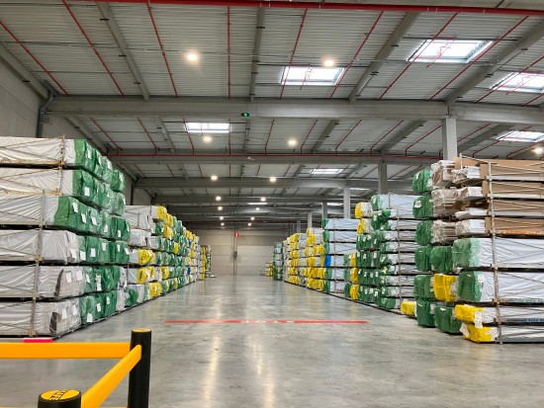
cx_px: 272
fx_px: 440
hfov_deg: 63.4
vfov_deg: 49.8
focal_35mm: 28
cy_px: 204
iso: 100
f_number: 1.8
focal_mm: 3.99
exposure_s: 1/60
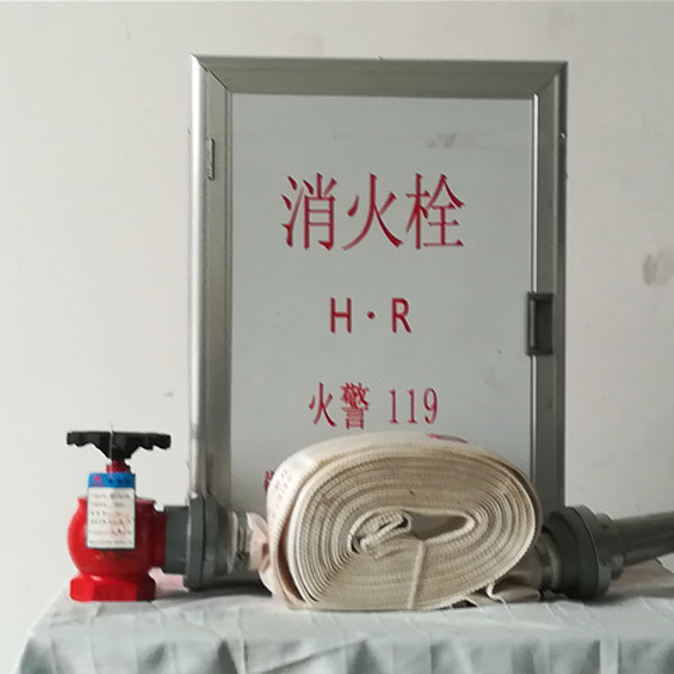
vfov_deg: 20.2
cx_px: 319
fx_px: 1894
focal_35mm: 86
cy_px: 340
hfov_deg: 20.2
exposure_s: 1/33.3
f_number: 2.2
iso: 100
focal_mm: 3.83
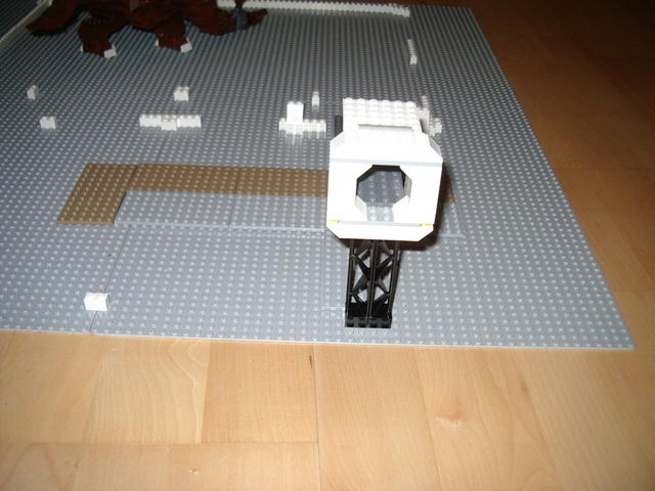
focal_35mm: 38
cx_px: 328
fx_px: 719
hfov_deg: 49.0
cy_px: 246
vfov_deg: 37.7
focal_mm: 5.8
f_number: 2.6
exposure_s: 1/60
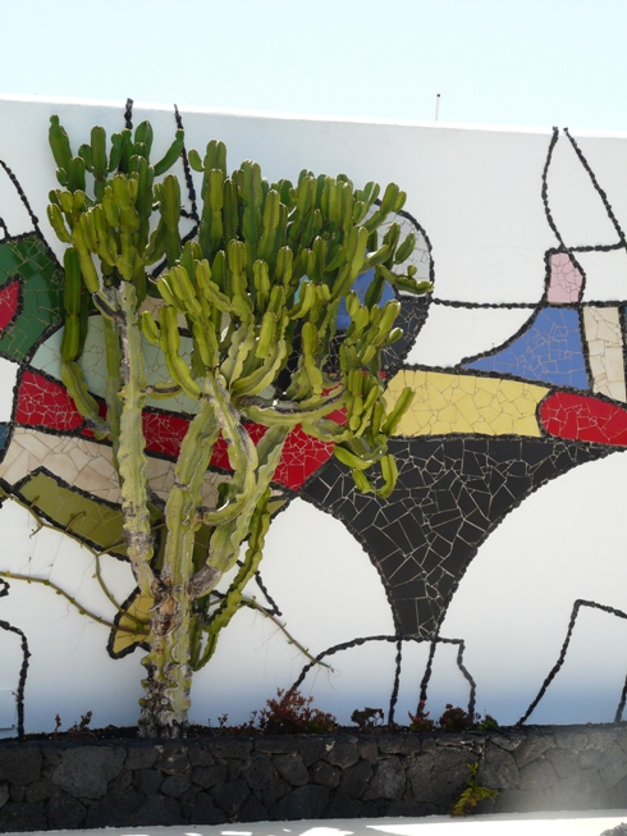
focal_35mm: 79
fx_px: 1907
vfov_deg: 24.7
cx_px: 314
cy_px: 418
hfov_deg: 18.7
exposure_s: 1/250
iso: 100
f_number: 5.6
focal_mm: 12.9
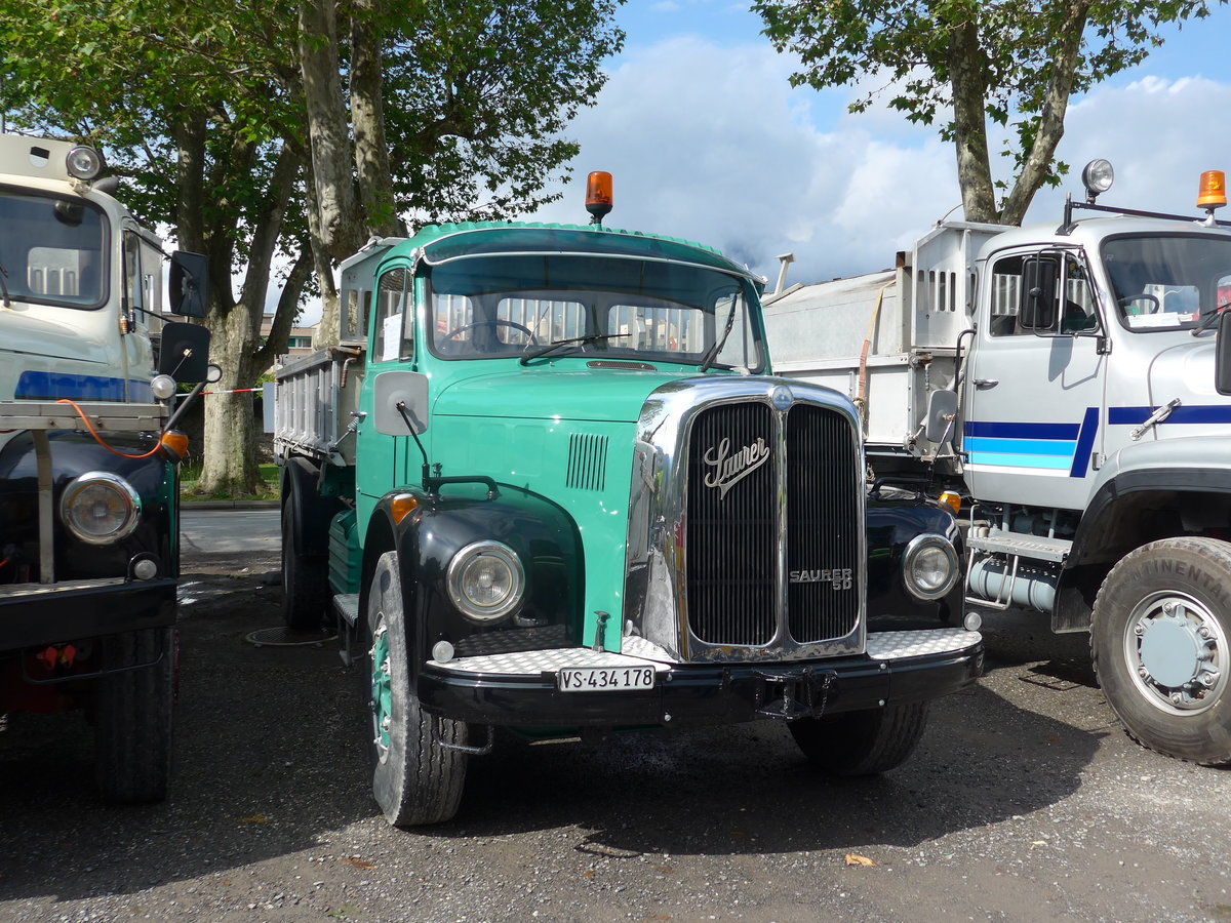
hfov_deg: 58.4
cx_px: 616
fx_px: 1102
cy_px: 462
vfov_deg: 45.4
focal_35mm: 31
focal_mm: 6.5
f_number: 2.8
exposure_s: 1/1300
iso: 80
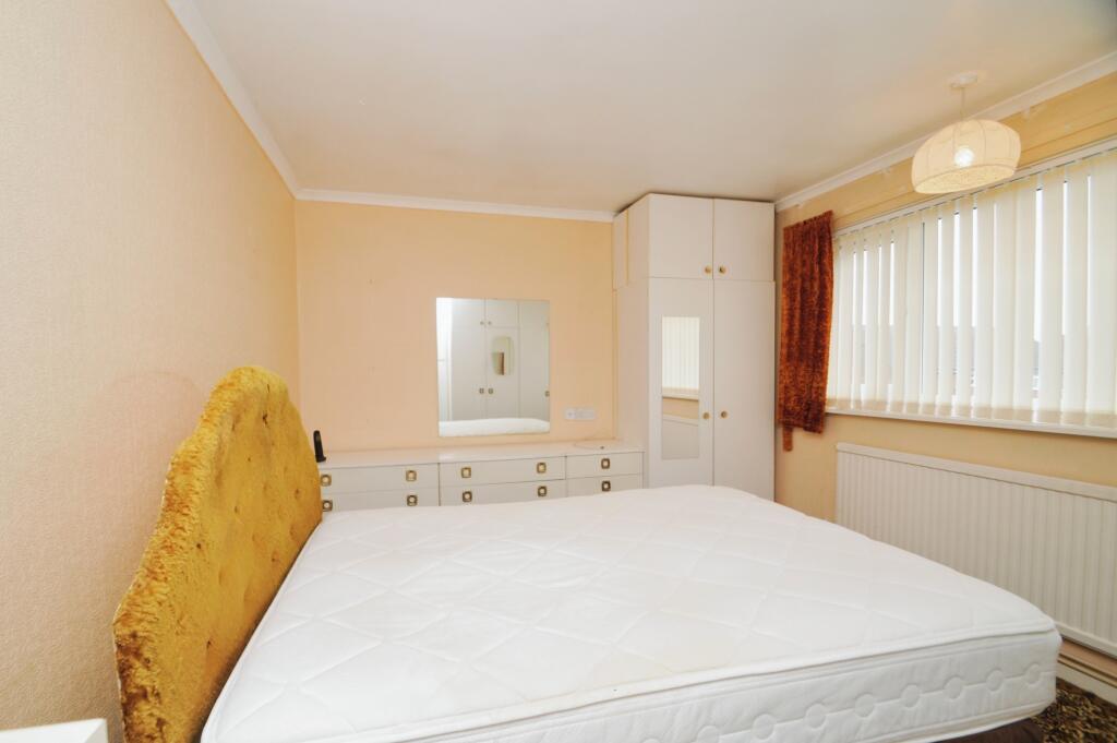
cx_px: 558
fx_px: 465
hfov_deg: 100.4
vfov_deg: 77.2
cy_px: 372
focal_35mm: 15
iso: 400
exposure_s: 1/40
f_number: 6.3
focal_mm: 10
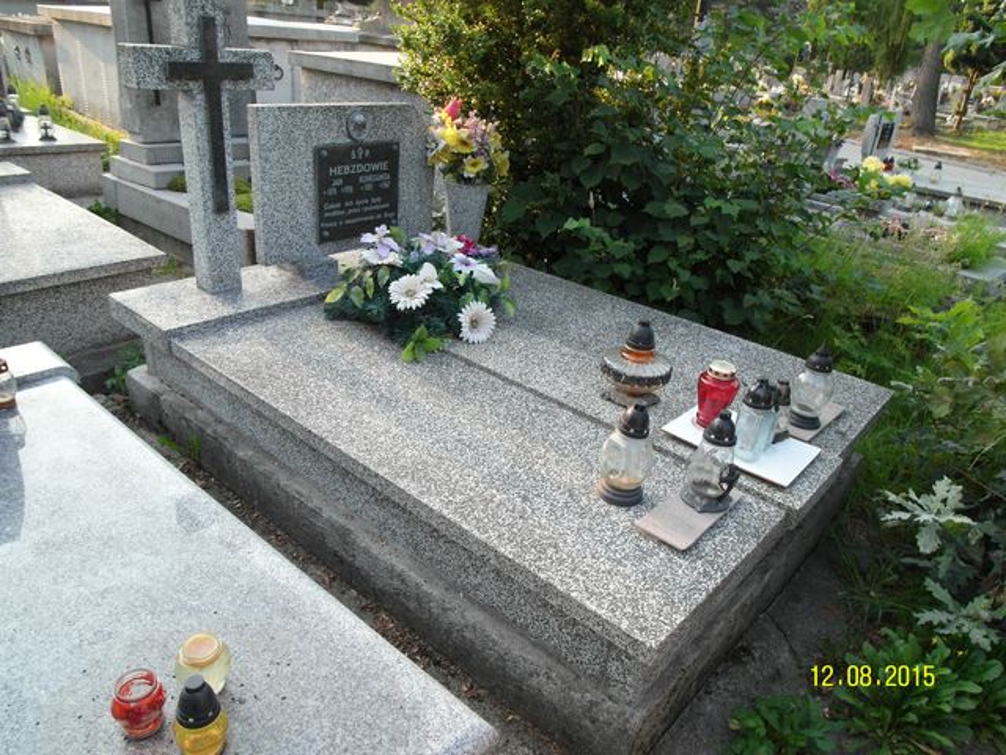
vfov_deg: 56.8
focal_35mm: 24
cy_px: 378
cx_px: 503
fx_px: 697
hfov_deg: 71.6
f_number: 3.4
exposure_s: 1/90
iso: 100
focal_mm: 5.2
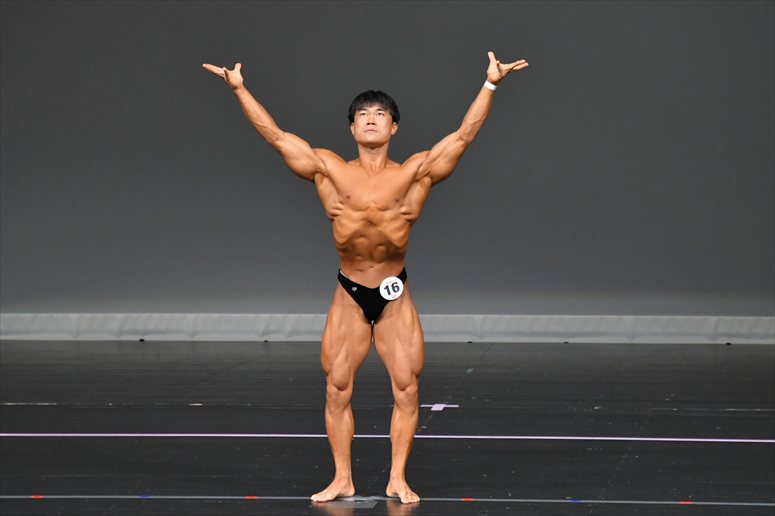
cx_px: 388
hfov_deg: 6.5
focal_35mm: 315
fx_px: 6778
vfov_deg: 4.4
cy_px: 258
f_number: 5.6
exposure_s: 1/400
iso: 4000
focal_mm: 210
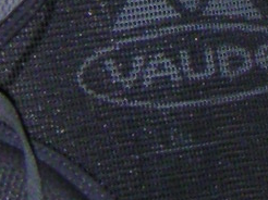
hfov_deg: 8.2
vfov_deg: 5.8
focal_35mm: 241
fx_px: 1864
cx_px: 145
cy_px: -372
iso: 200
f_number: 6.7
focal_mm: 4.8
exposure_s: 1/45
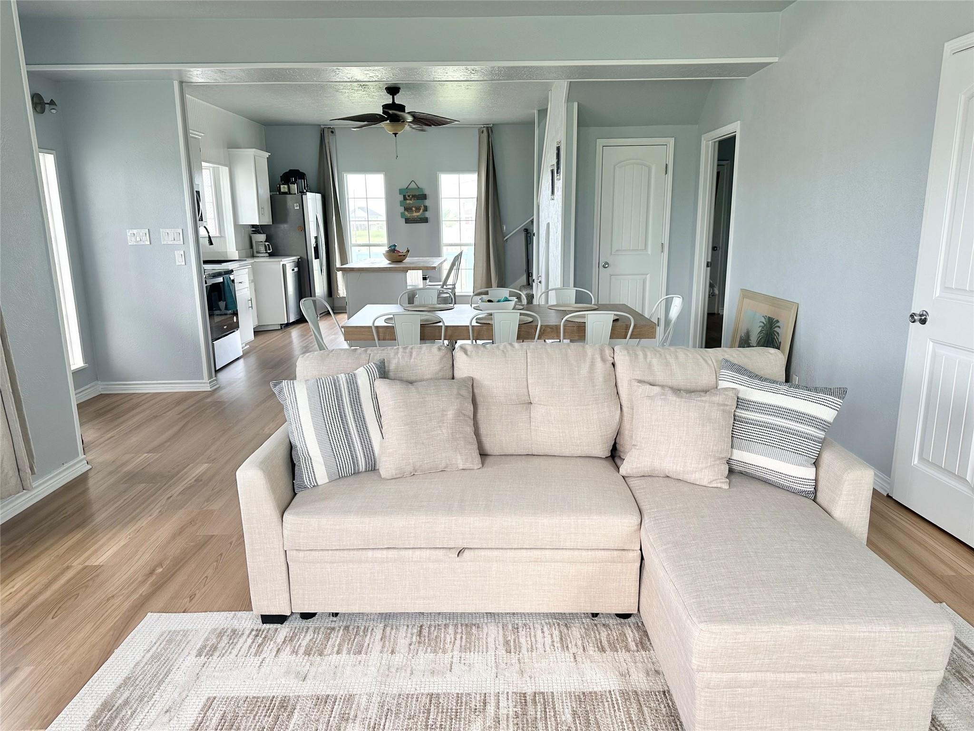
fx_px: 675
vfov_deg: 56.8
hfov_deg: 71.6
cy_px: 366
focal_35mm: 24
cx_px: 487
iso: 125
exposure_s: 1/121
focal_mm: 6.86
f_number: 1.78
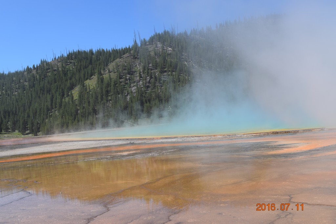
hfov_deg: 42.3
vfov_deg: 28.9
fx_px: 434
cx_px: 168
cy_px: 112
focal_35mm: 46
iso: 200
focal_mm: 31
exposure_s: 1/320
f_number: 9
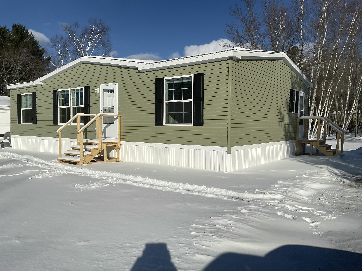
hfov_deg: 61.7
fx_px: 303
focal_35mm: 29
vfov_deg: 48.2
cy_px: 136
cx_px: 181
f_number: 1.8
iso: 20
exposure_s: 1/7407
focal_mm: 3
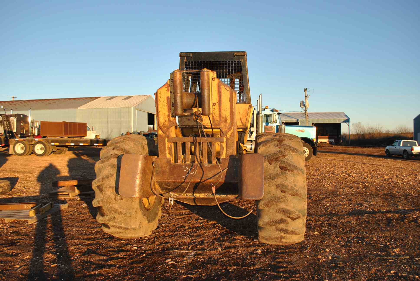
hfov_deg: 67.3
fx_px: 315
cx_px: 210
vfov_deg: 48.0
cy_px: 140
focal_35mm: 27
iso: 100
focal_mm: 18
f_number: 5
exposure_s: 1/200
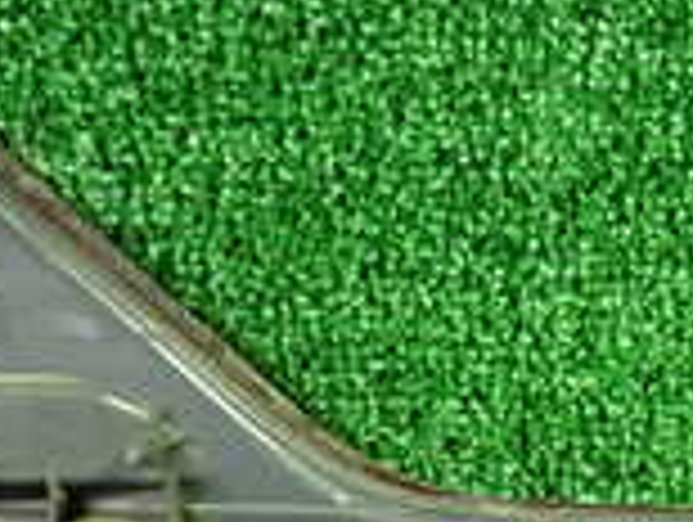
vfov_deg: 9.7
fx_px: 2968
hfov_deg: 13.0
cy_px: 814
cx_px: 778
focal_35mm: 148
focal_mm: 6.83
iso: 800
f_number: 2.7
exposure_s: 1/25
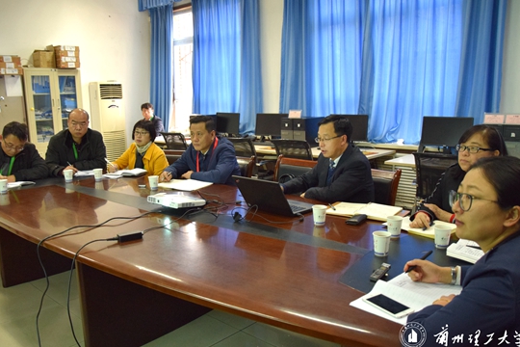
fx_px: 433
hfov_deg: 61.9
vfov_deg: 43.6
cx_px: 256
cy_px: 179
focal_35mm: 30
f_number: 3.5
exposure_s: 1/60
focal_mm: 18
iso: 1600
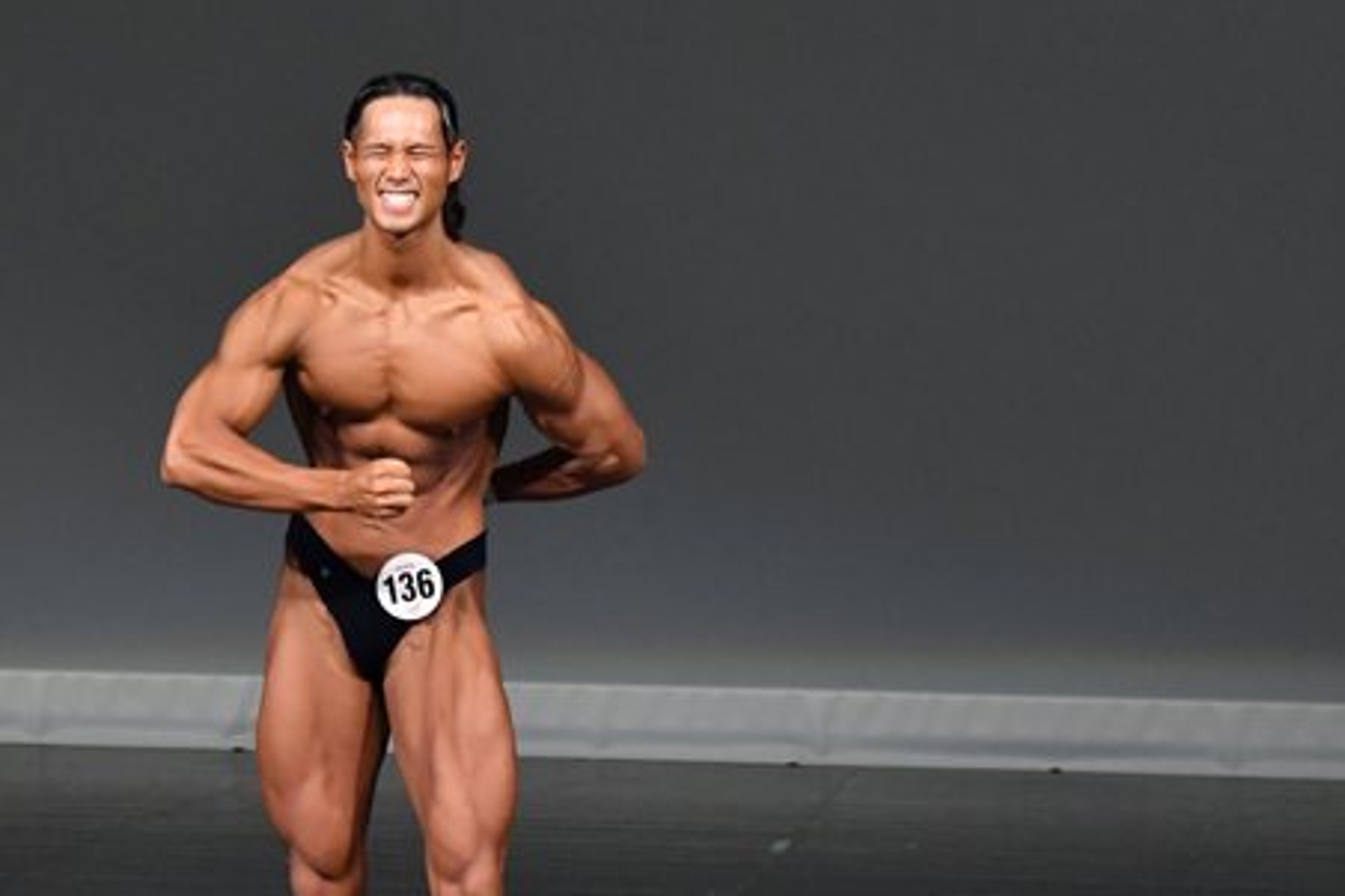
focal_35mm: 514
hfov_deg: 4.0
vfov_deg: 2.7
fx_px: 19196
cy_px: 545
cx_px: 463
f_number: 5.6
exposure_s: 1/400
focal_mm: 200
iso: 4000
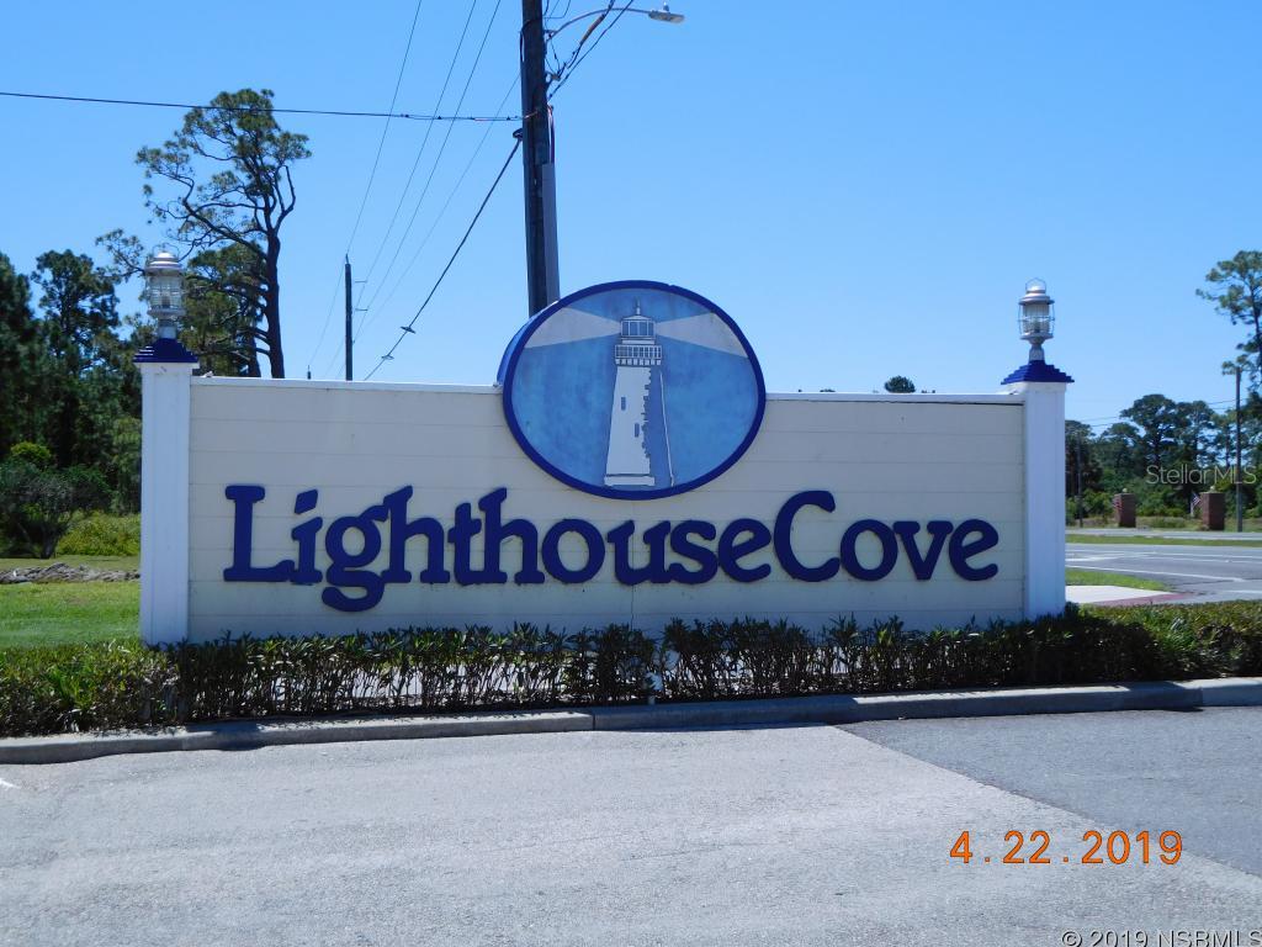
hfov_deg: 42.1
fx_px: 1641
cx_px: 631
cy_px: 474
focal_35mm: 45
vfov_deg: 32.2
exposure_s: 1/1000
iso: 125
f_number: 4
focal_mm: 8
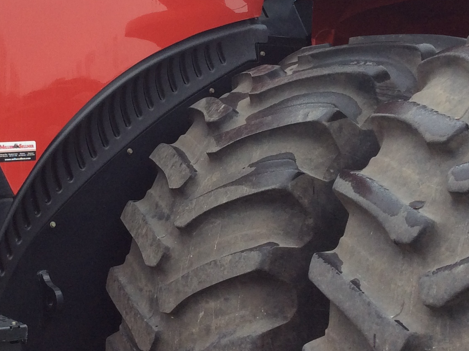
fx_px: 988
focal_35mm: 73
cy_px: 143
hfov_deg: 26.4
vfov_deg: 20.1
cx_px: 120
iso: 32
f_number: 2.4
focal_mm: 3.3
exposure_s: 1/261
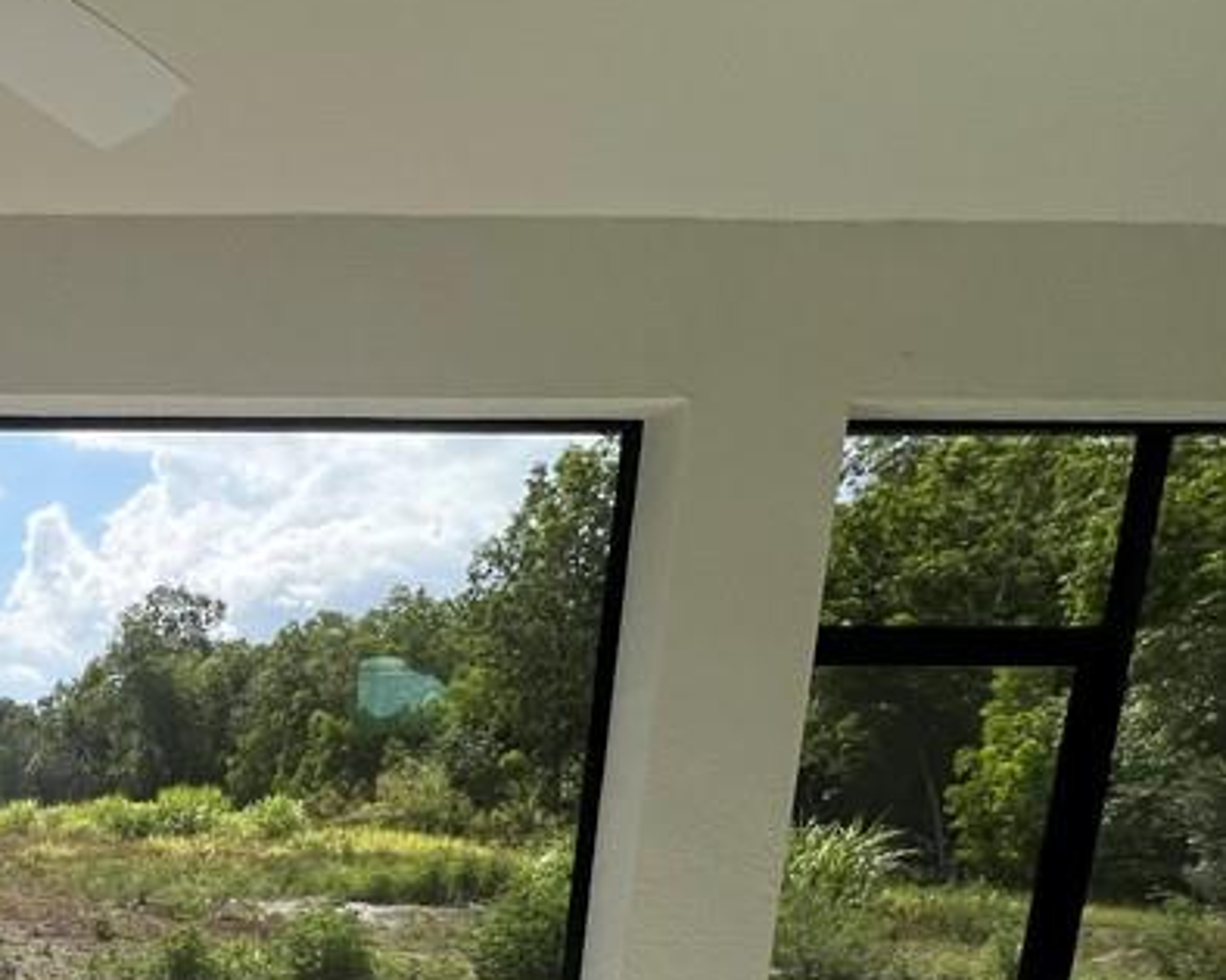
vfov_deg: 37.9
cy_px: 1048
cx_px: -177
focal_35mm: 33
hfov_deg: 41.1
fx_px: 1197
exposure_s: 1/1064
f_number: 1.8
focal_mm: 1.57
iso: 32
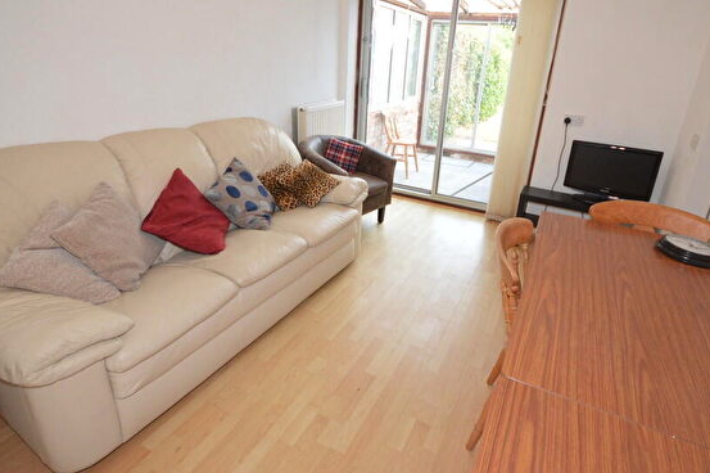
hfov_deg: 86.8
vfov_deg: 64.1
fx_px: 374
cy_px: 197
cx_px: 376
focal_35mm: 19
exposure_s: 1/60
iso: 560
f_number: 4
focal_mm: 10
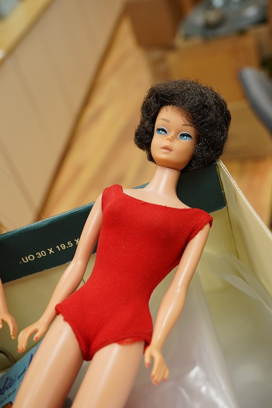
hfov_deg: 29.9
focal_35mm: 45
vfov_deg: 43.6
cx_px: 136
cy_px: 204
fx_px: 510
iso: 1250
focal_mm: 30
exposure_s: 1/125
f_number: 9
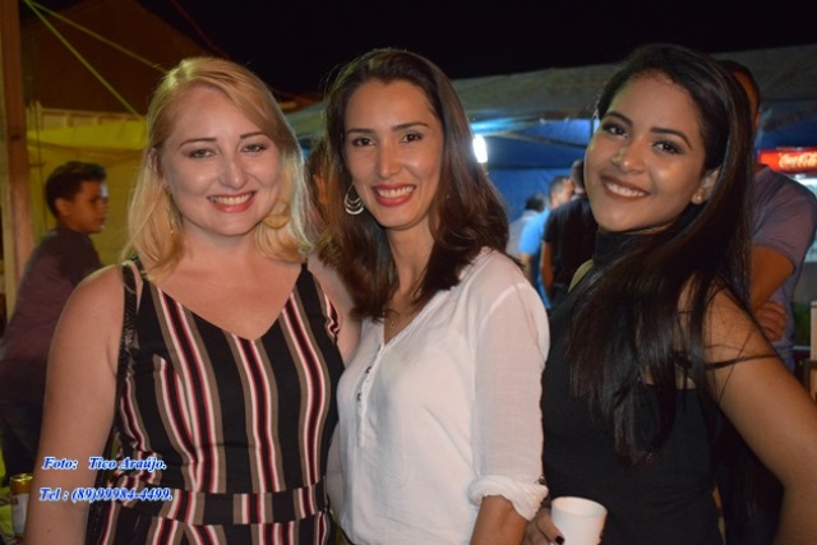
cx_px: 408
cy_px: 272
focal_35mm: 46
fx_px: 1055
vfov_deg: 29.0
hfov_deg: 42.3
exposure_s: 1/60
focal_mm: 31
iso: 2800
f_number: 4.2
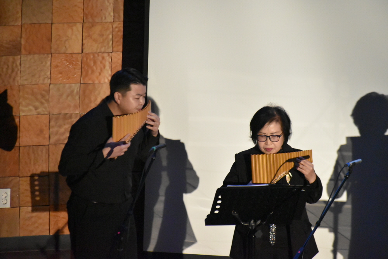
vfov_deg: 4.2
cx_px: 194
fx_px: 3559
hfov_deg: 6.2
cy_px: 130
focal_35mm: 330
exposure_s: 1/125
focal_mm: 220
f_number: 5.6
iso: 8000
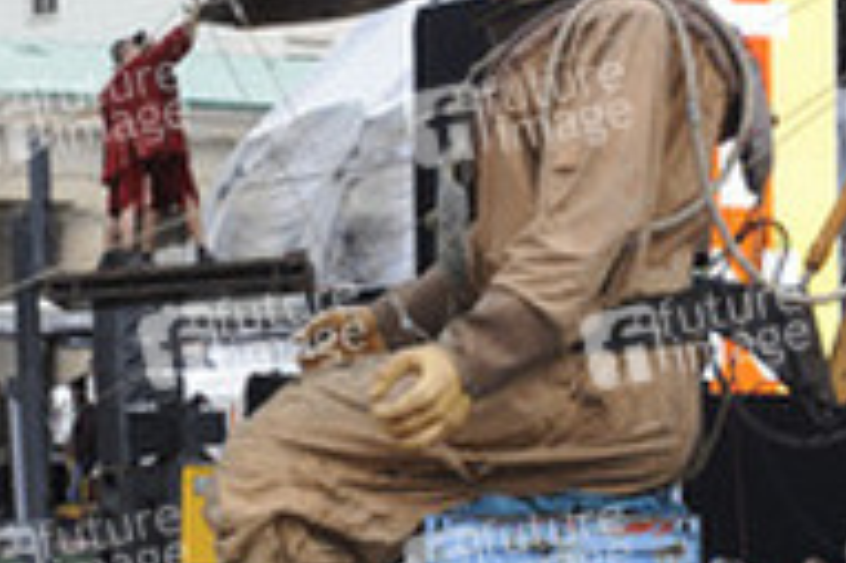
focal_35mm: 201
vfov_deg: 6.8
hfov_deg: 10.2
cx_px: 135
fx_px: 4719
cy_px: 226
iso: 800
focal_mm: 85
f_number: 6.3
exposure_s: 1/200
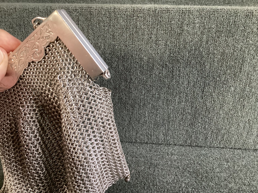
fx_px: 231
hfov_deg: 58.3
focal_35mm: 31
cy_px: 96
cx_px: 129
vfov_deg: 45.4
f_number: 2.4
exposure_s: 1/60
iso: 400
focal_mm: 3.3
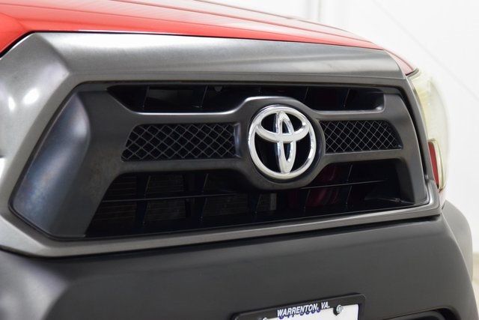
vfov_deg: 13.0
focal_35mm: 105
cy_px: 160
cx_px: 240
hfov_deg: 19.5
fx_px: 1397
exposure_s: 1/30
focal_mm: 70
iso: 1600
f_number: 6.3
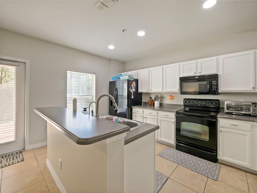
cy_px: 96
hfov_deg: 102.1
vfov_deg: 85.7
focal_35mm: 14
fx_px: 104
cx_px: 128
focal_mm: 7
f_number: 4
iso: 3200
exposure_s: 1/125
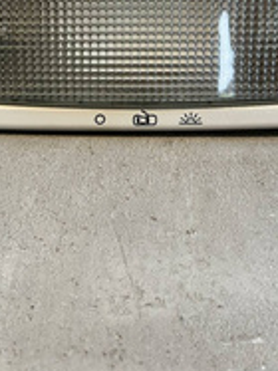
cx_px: 133
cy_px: 26
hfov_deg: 29.1
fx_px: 536
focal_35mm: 50
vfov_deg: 35.6
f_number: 1.6
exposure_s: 1/33
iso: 500
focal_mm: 5.1
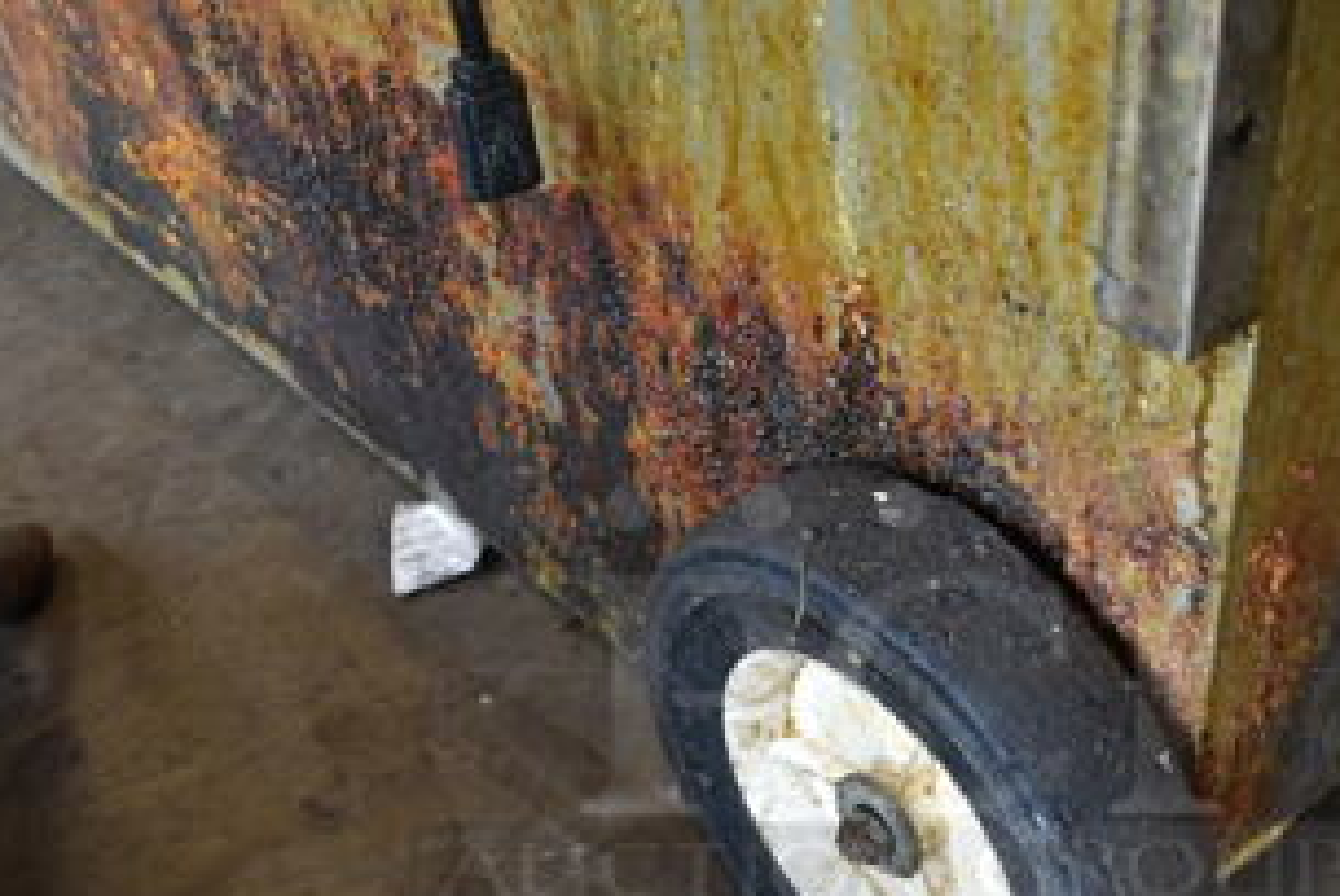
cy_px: 685
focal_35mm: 54
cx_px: 901
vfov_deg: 24.8
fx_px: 2012
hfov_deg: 36.4
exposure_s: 1/30
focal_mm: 18
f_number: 3.5
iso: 450
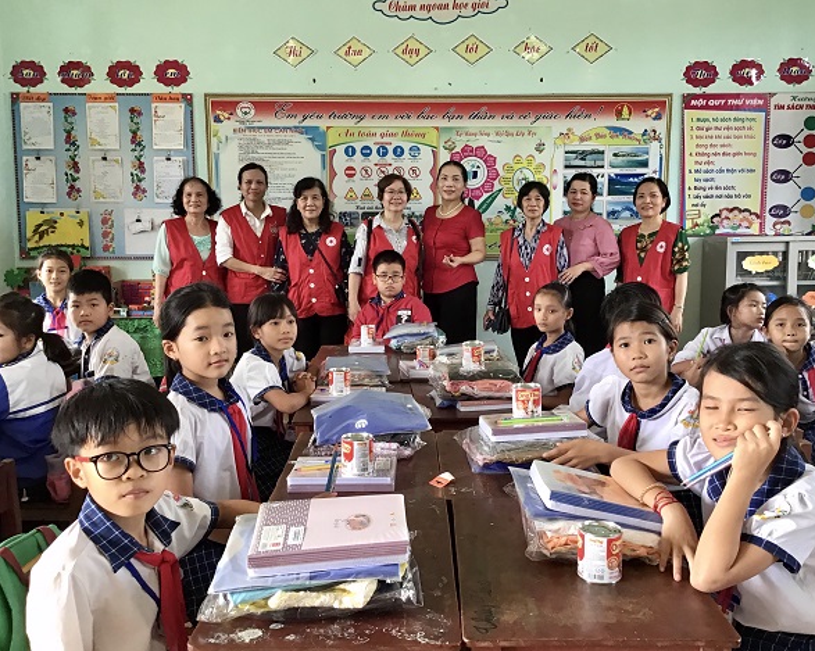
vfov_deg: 44.5
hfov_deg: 54.2
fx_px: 796
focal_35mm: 33
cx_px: 433
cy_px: 322
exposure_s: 1/33
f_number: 2.4
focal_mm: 3.3
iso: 40
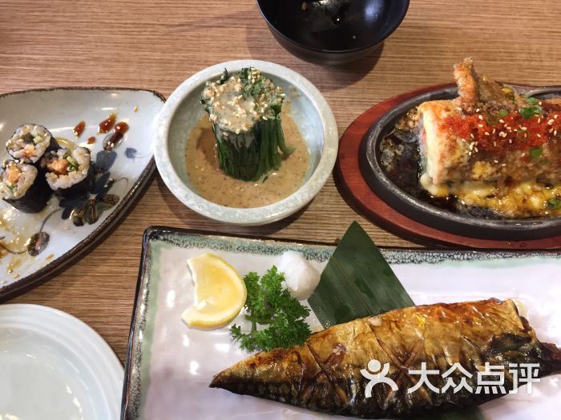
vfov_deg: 48.2
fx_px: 470
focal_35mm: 29
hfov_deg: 61.7
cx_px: 280
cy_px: 210
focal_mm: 4.15
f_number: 2.2
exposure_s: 1/33
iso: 100
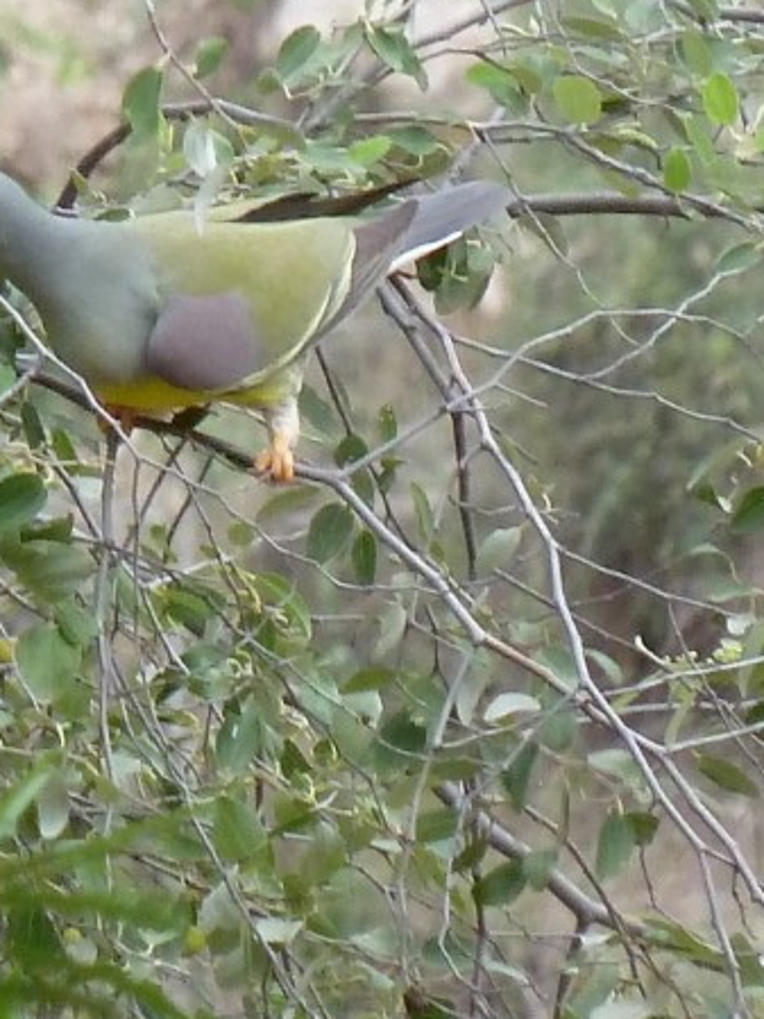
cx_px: 39
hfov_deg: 1.2
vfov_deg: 1.5
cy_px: 277
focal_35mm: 1280
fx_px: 37649
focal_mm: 49.2
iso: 250
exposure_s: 1/60
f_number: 4.9
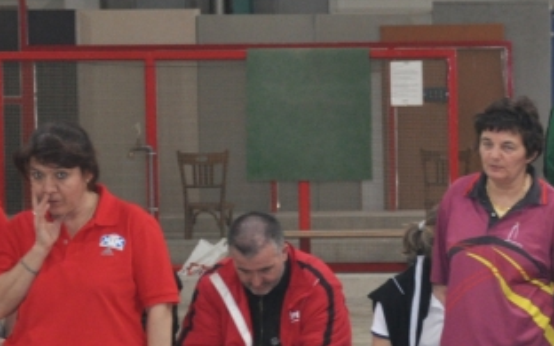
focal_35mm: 330
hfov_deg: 6.3
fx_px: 4990
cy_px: 205
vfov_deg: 4.0
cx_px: 607
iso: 800
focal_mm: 75
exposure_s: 1/60
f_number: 5.3
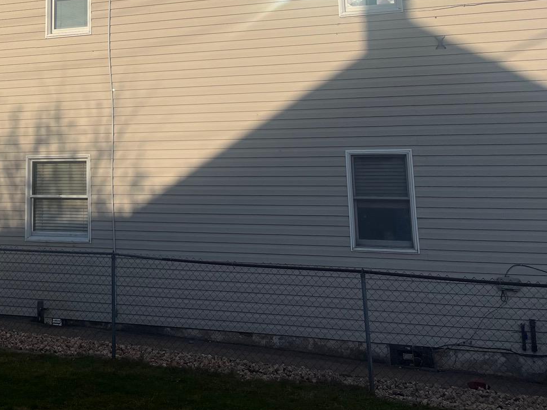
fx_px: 869
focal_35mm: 55
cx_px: 40
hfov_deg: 32.9
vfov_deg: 25.6
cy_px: 28
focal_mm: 5.1
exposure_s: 1/6897
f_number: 1.6
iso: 50
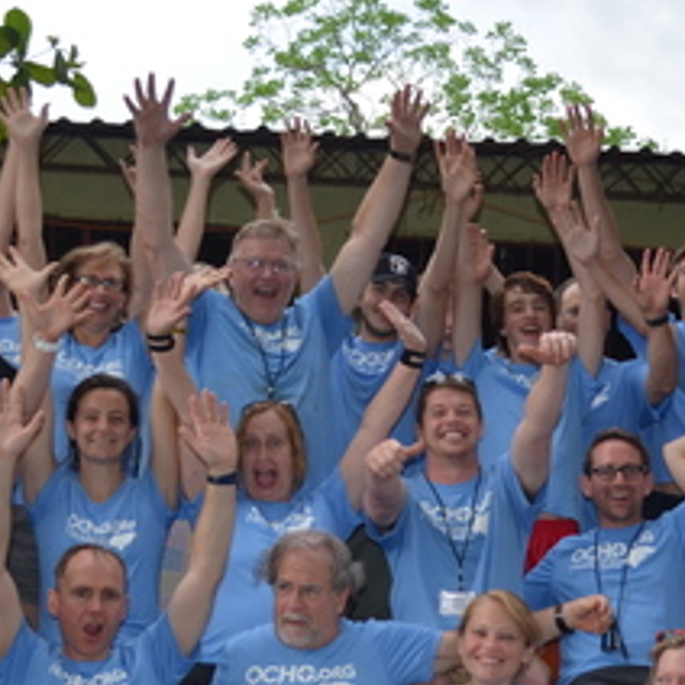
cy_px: 496
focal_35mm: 95
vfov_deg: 18.2
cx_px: 507
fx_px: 2127
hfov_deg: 18.2
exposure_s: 1/200
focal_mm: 22
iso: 140
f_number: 3.8
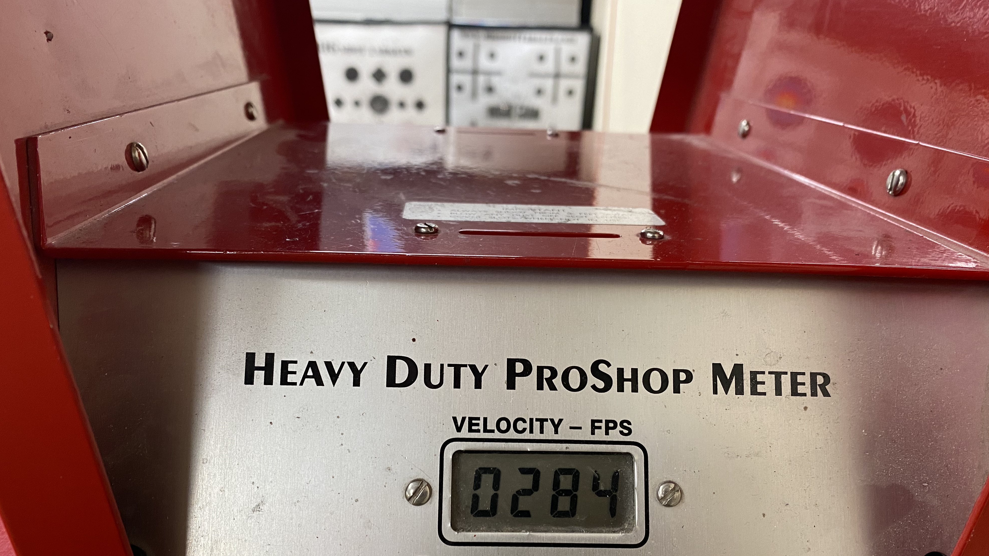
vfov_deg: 39.8
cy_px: 360
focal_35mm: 29
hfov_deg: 66.1
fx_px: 760
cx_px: 485
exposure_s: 1/60
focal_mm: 4.25
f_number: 1.8
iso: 100
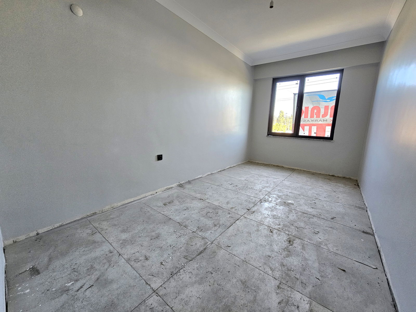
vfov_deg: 89.9
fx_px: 156
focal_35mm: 13
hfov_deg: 106.2
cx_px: 208
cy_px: 156
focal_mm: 2.2
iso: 80
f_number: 2.2
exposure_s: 1/50.3
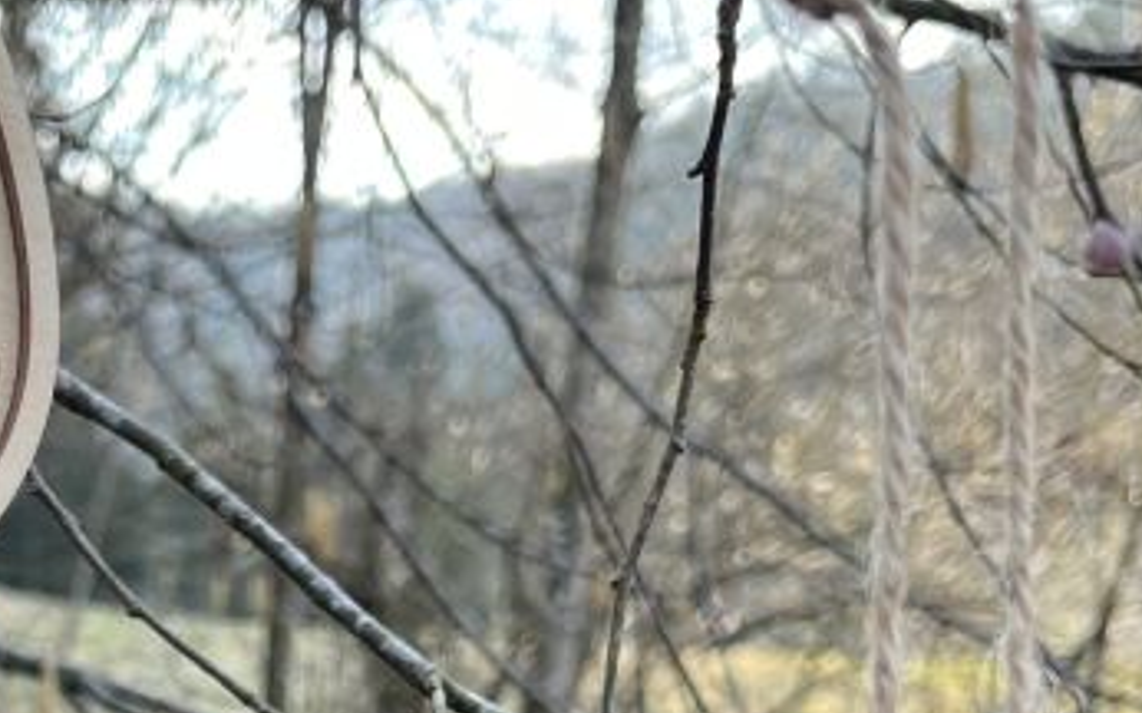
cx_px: 168
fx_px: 2645
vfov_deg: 14.4
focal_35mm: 85
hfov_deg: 23.9
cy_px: 1048
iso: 40
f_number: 1.6
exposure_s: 1/257
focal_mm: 5.1
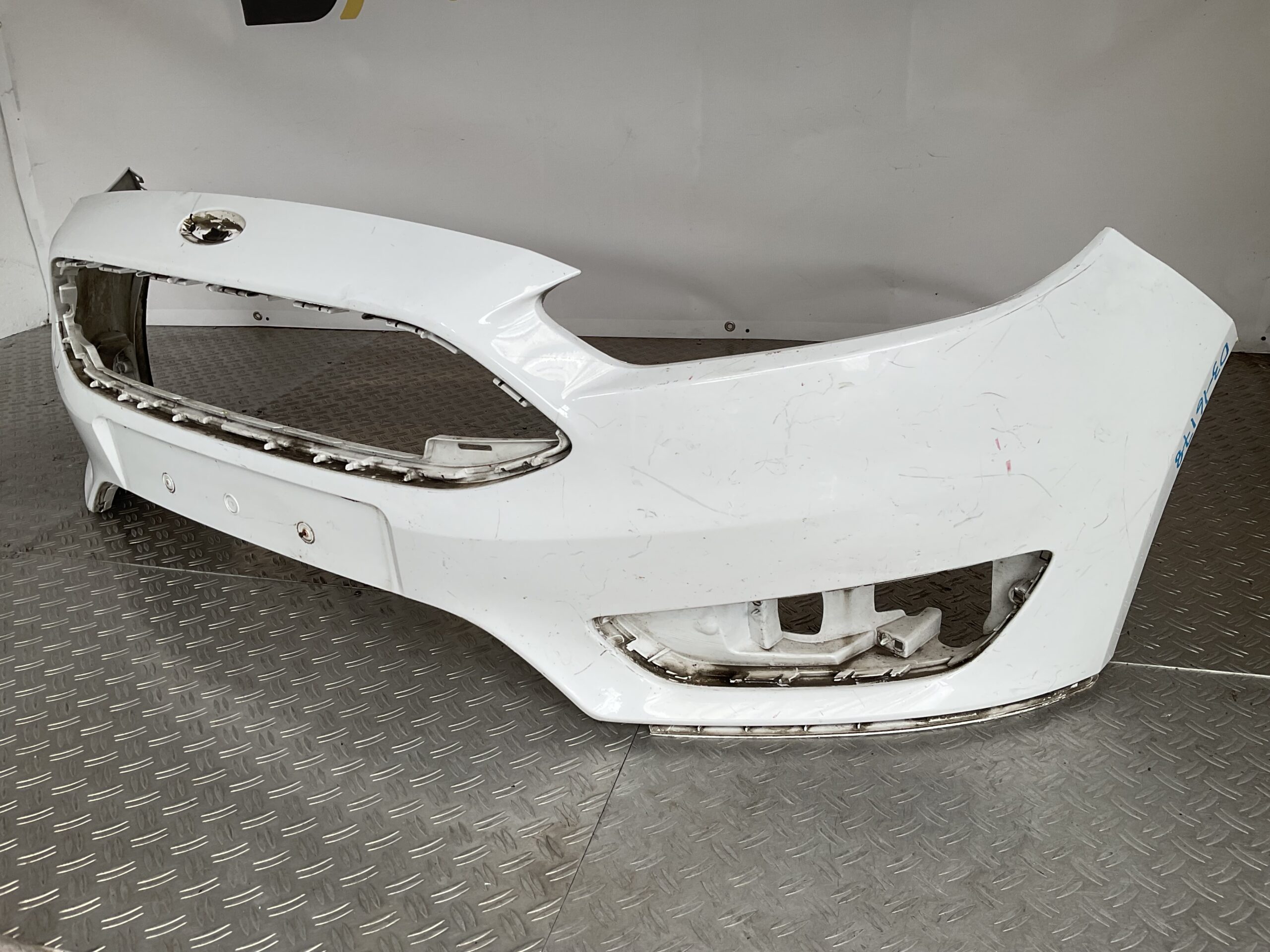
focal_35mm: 29
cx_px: 635
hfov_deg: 61.7
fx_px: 1064
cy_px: 476
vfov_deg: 48.2
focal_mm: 3
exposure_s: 1/147
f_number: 1.8
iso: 16
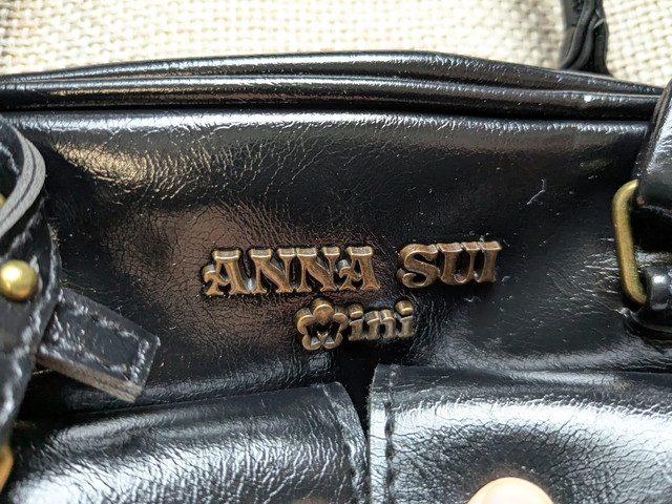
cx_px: 336
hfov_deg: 65.3
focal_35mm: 27
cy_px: 252
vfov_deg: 51.4
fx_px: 524
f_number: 1.73
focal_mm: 4.38
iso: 402
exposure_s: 1/60
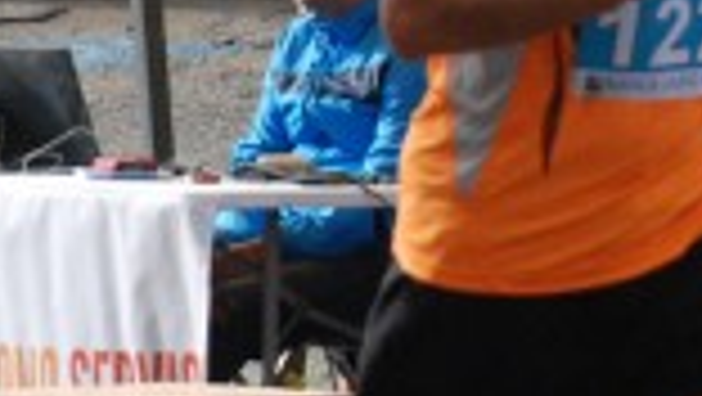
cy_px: -83
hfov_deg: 4.8
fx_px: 8438
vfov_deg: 2.7
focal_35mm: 453
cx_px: 788
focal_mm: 75
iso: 1000
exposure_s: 1/1250
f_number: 5.6
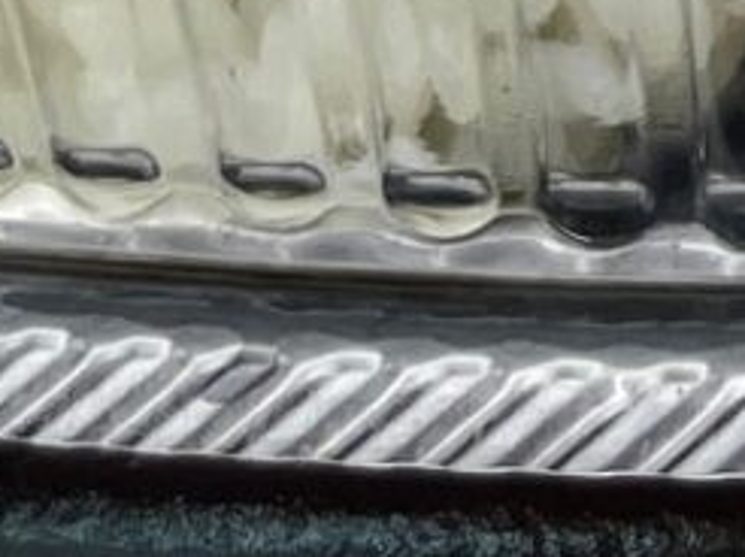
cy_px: -1474
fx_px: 4365
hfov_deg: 9.6
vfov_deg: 6.3
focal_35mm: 203
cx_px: 996
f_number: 1.6
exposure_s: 1/561
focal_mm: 4.2
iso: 50
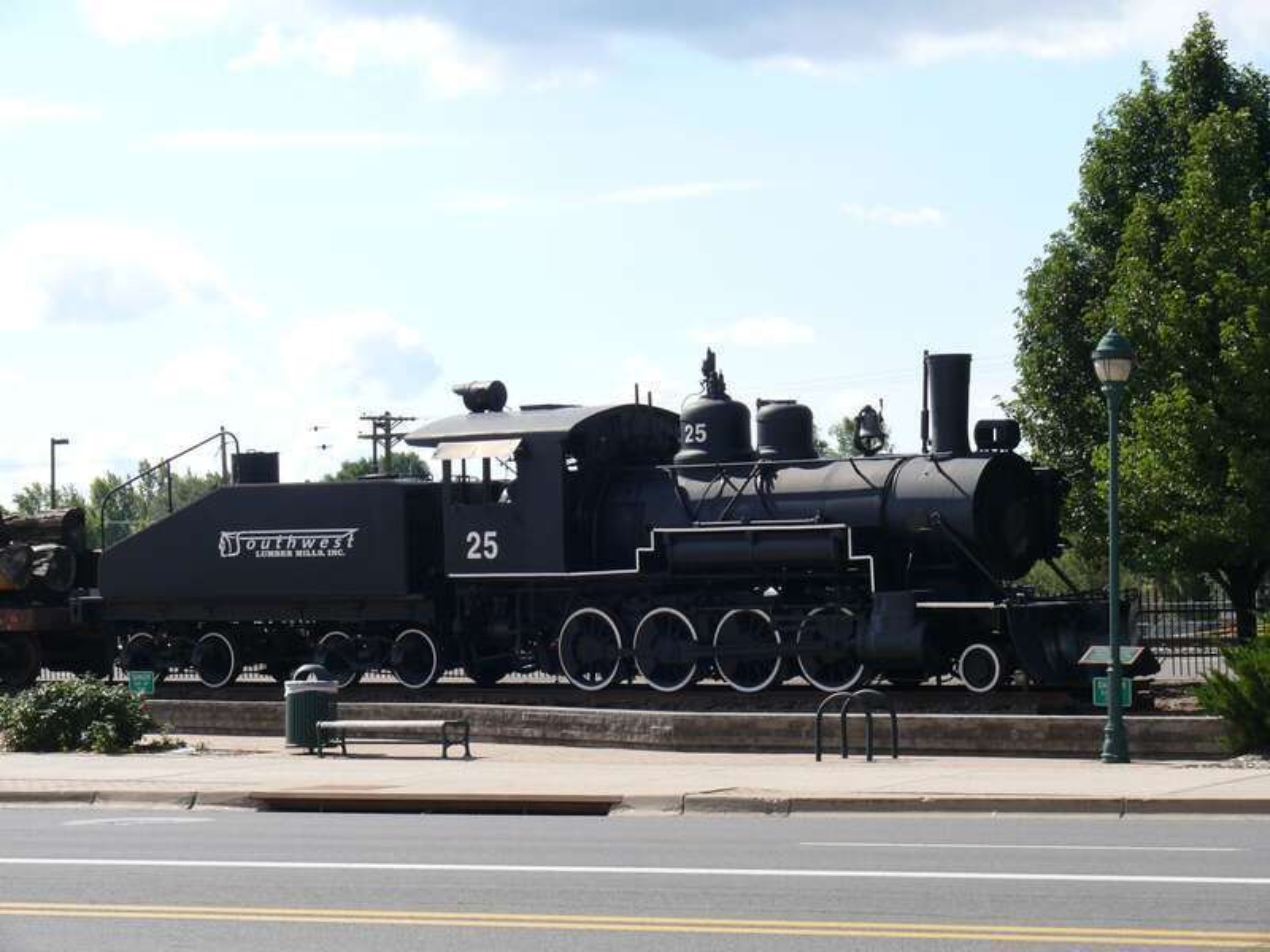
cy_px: 476
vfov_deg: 16.2
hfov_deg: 21.5
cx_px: 635
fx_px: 3339
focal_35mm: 91
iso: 100
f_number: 5.6
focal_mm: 19.2
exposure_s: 1/320
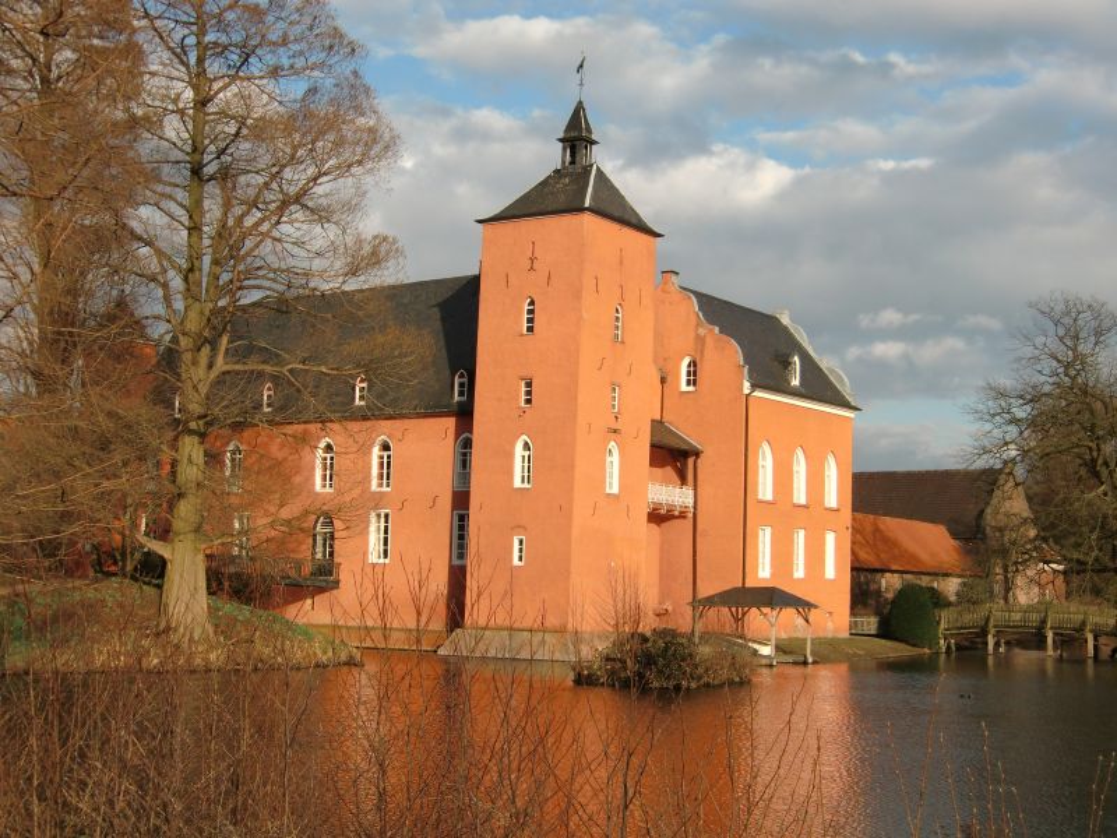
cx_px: 558
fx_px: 1517
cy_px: 419
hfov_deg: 40.4
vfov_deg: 30.9
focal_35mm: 47
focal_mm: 8.4
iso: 64
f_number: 4
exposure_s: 1/640
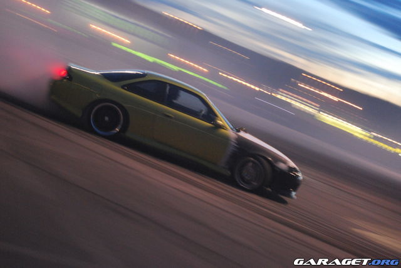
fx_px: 920
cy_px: 134
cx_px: 200
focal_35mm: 82
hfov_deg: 24.6
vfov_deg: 16.6
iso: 1600
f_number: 5.6
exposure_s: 1/13
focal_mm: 55
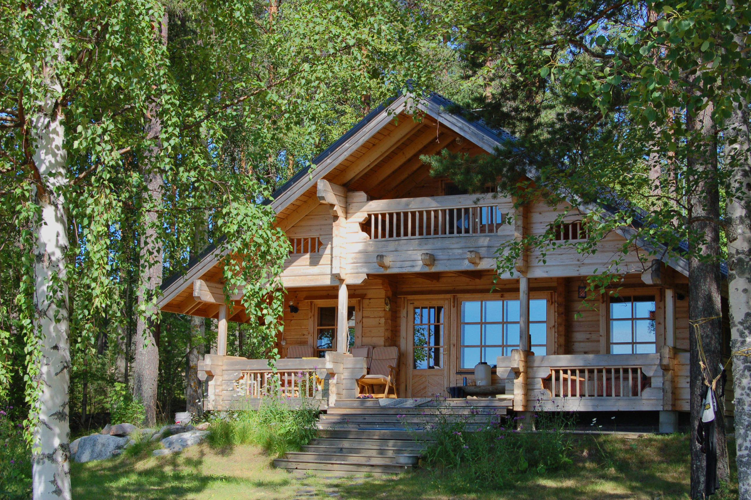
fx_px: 1438
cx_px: 376
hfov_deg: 29.3
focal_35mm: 69
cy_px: 250
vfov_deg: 19.7
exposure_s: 1/80
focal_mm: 46
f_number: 13
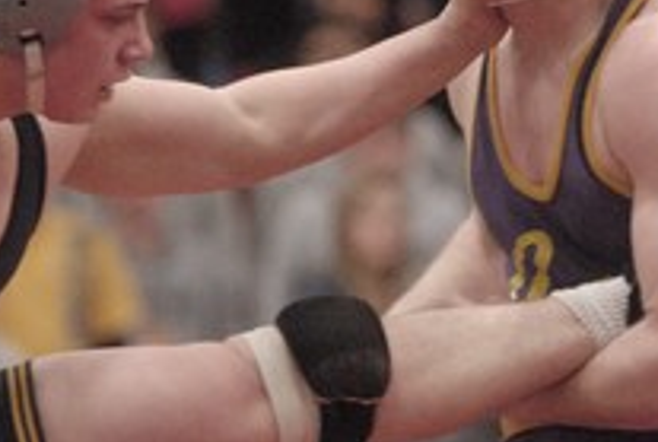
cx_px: 331
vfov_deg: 3.1
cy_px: 111
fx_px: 8224
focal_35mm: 449
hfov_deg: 4.6
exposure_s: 1/200
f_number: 3.2
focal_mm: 155
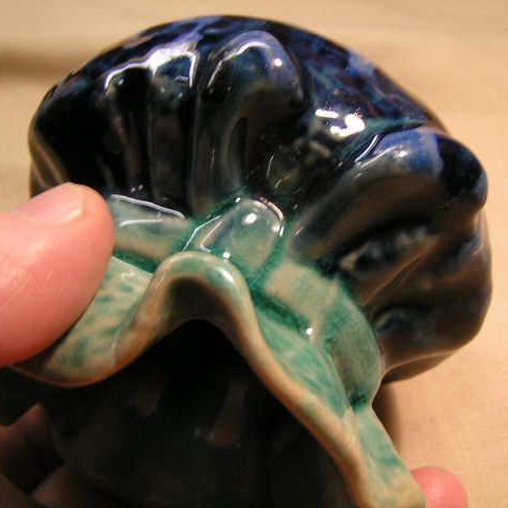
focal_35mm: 45
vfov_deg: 37.6
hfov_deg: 37.5
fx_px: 747
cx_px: 266
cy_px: 254
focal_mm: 5.8
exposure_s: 1/30
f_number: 3.2
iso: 50
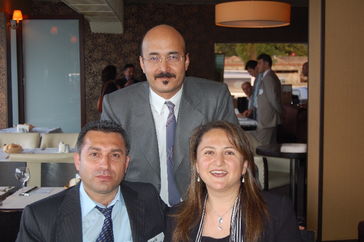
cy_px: 121
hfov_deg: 35.1
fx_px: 576
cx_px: 182
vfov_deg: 23.7
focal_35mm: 57
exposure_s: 1/60
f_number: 5
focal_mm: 38
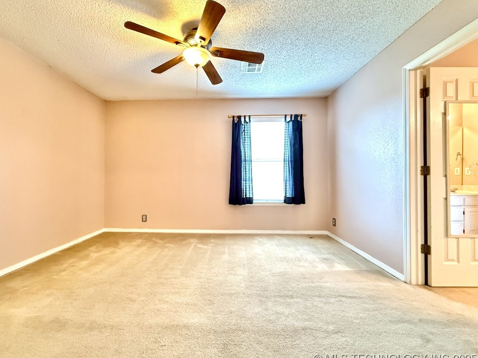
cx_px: 223
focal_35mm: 15
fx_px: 207
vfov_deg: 81.7
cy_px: 177
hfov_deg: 98.0
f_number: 2.2
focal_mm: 2.22
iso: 800
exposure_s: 1/60
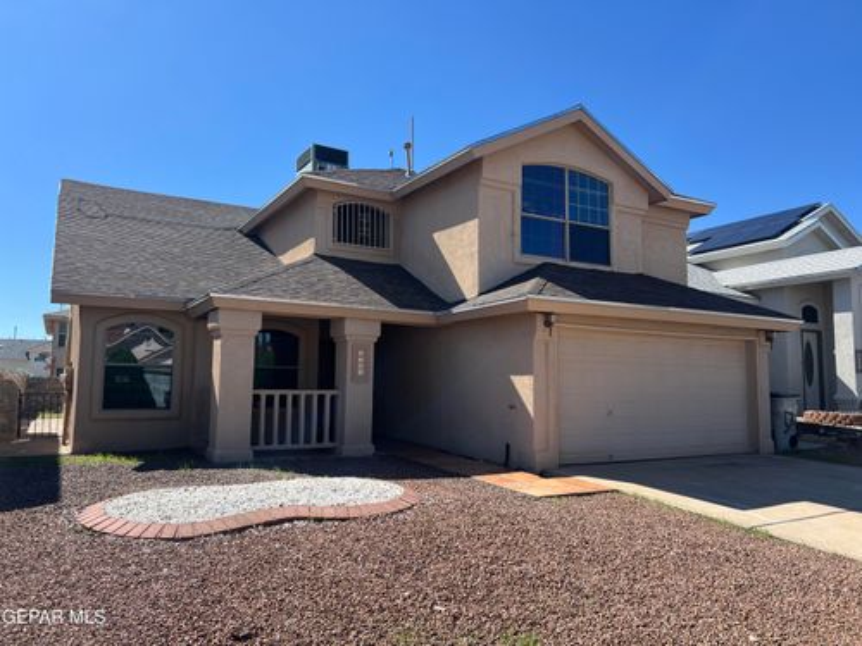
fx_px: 647
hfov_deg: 67.3
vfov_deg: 53.1
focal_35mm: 26
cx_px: 431
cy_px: 323
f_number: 1.5
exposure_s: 1/2994
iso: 50
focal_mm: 5.7
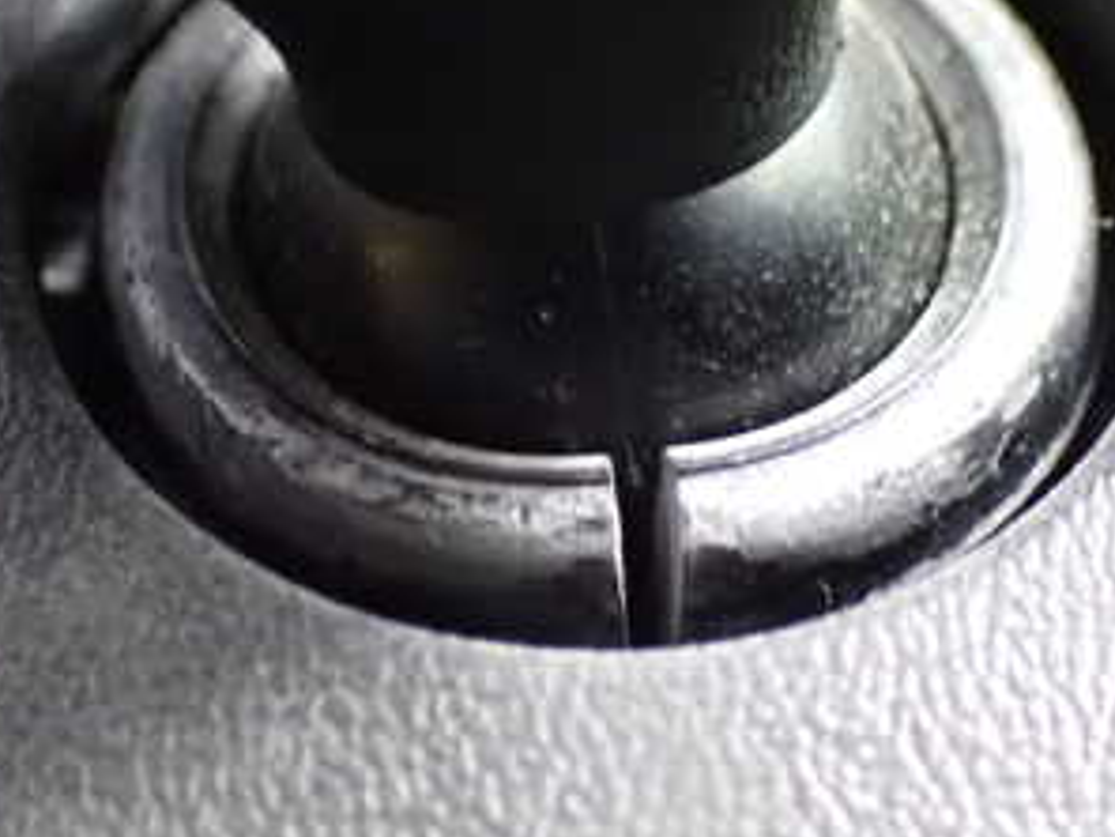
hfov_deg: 23.6
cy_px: 558
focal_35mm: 83
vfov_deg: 17.7
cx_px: 531
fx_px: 2673
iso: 1600
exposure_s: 1/30
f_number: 2.8
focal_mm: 7.31
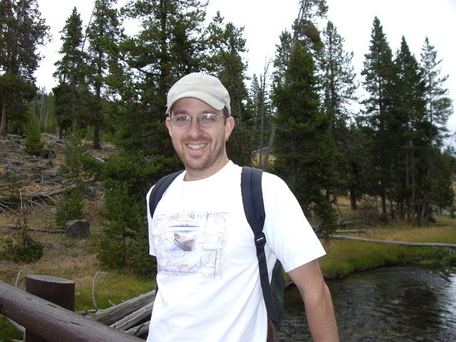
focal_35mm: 38
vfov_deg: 37.7
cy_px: 171
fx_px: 501
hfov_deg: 49.0
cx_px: 228
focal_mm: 6.2
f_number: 2.7
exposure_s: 1/500
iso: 100
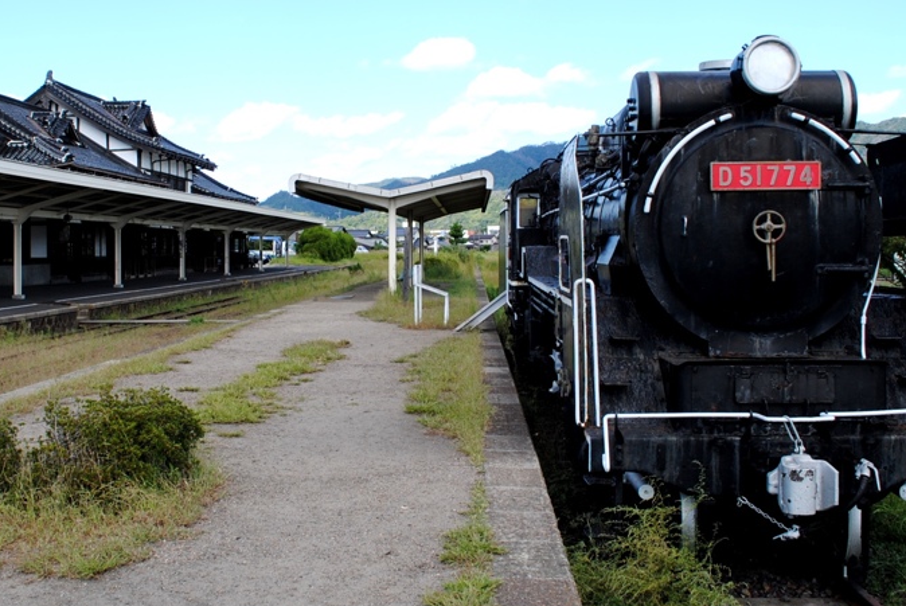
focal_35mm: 41
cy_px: 267
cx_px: 368
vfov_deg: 32.7
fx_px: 1033
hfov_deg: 47.1
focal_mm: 18
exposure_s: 1/125
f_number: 8
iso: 100
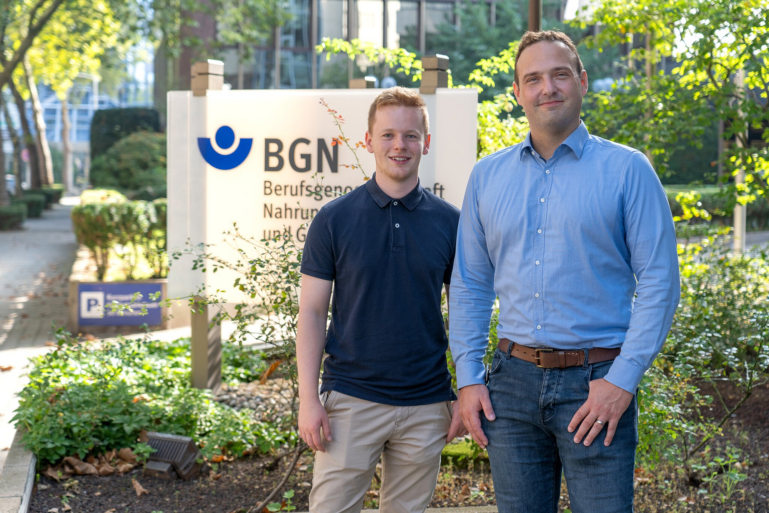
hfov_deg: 31.4
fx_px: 1367
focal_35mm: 64
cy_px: 256
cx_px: 384
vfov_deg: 21.2
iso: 250
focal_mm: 64
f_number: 4
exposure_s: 1/160
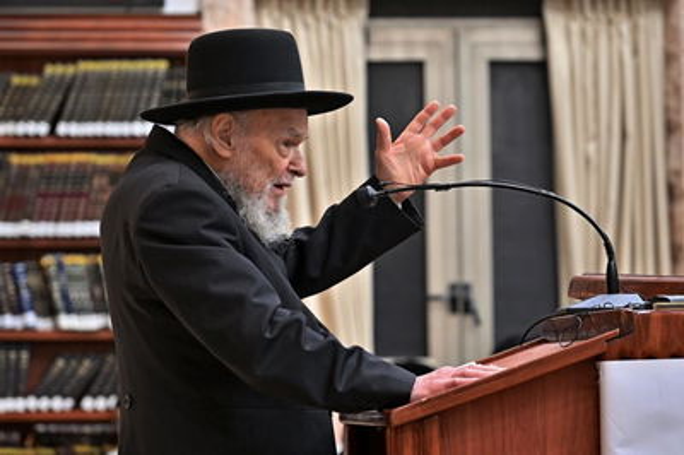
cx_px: 342
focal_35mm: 180
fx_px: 3417
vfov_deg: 7.6
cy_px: 228
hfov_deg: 11.4
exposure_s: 1/160
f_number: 4
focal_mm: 120
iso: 1000
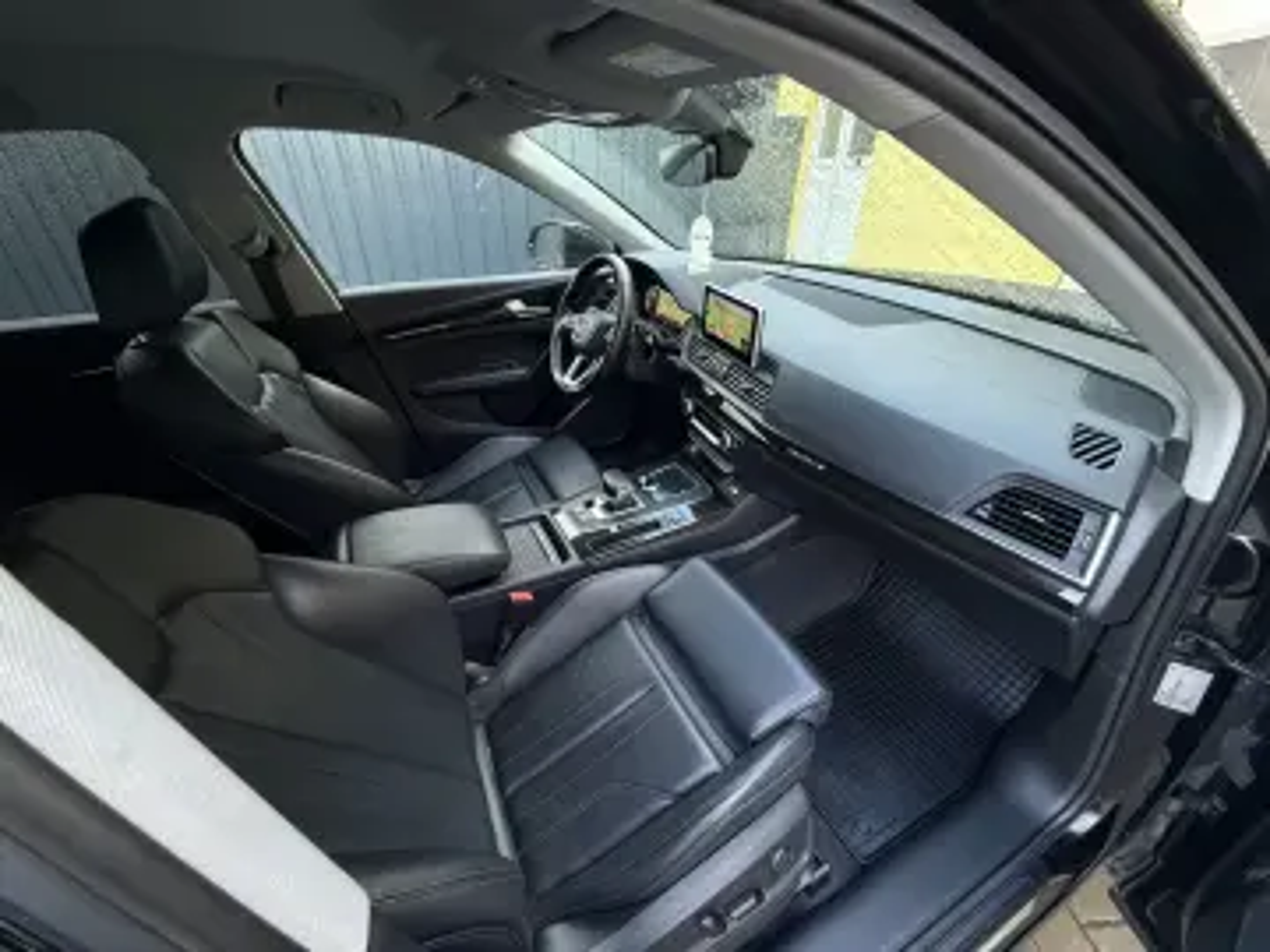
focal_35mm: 14
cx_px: 635
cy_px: 476
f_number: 2.2
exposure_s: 1/60
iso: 400
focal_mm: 2.22
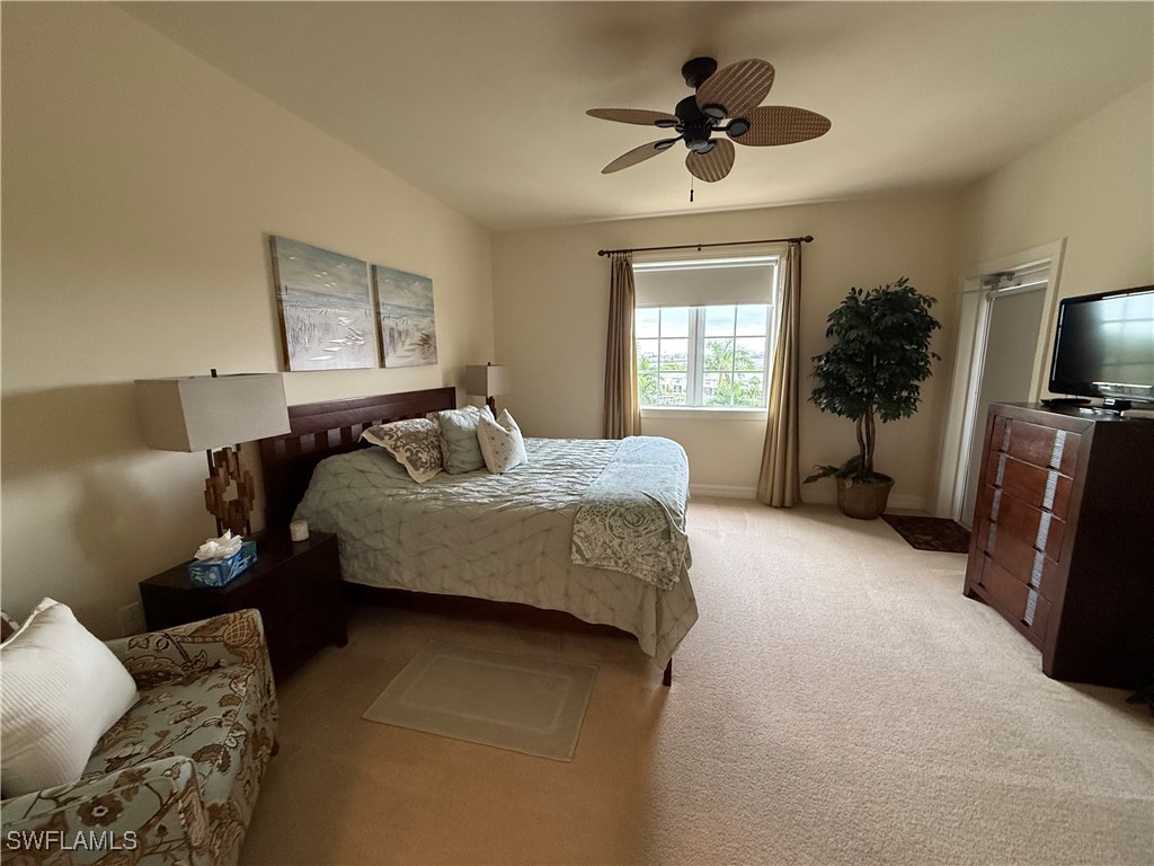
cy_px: 433
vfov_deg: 85.7
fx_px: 467
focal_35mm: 14
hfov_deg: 102.1
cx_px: 577
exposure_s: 1/120
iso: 500
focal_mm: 2.22
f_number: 2.2
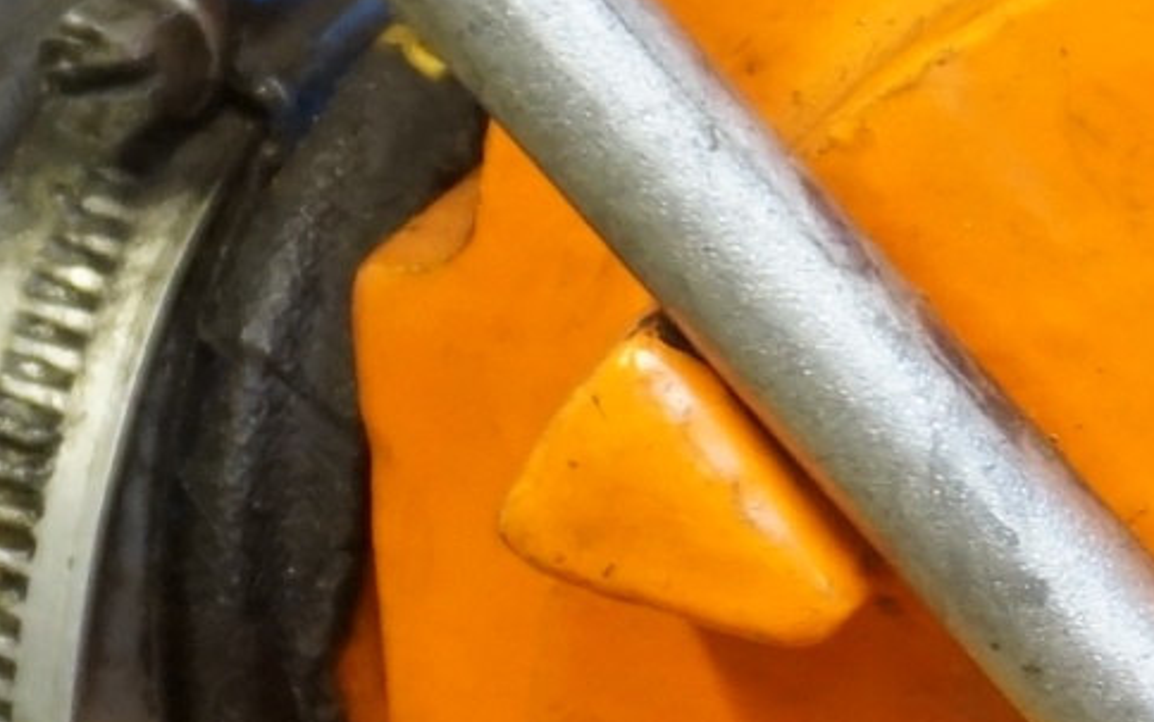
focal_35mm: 257
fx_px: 8100
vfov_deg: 5.1
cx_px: 1483
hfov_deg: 8.0
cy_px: 963
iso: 1250
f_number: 4.5
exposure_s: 1/60
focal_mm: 25
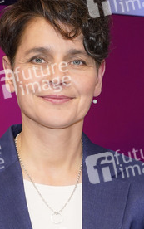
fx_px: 370
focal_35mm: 59
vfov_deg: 34.5
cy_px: 123
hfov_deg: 22.0
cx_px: 52
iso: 2000
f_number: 5.6
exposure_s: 1/160
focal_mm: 40
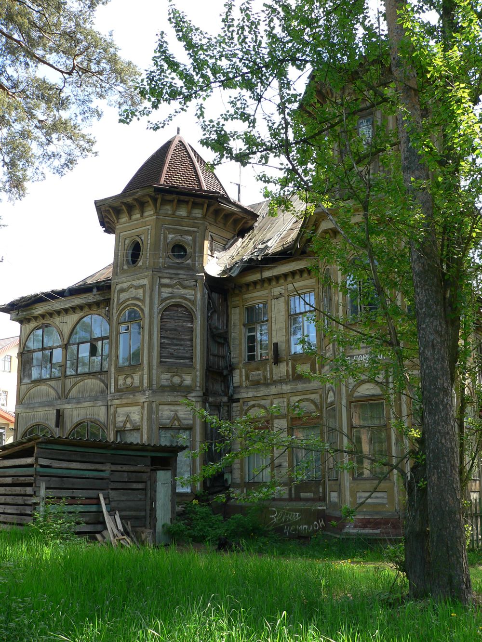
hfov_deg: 39.7
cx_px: 241
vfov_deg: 51.4
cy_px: 321
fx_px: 668
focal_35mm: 36
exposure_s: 1/100
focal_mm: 6
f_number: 3.3
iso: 80
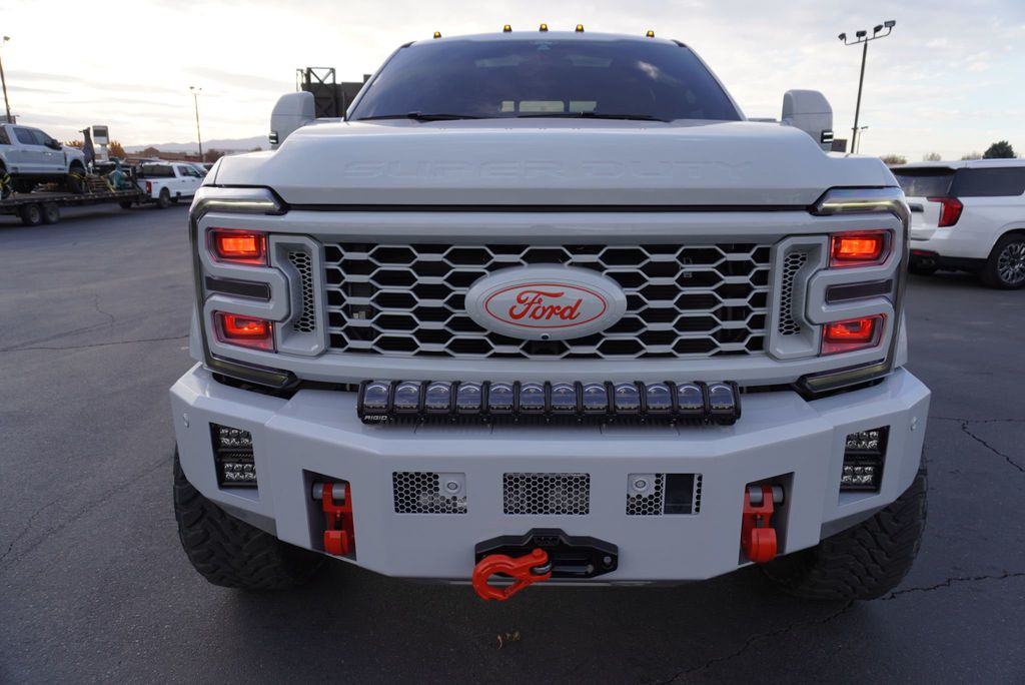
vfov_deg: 53.2
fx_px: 684
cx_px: 512
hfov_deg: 73.7
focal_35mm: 24
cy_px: 342
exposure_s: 1/80
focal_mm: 16
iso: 100
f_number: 4.5
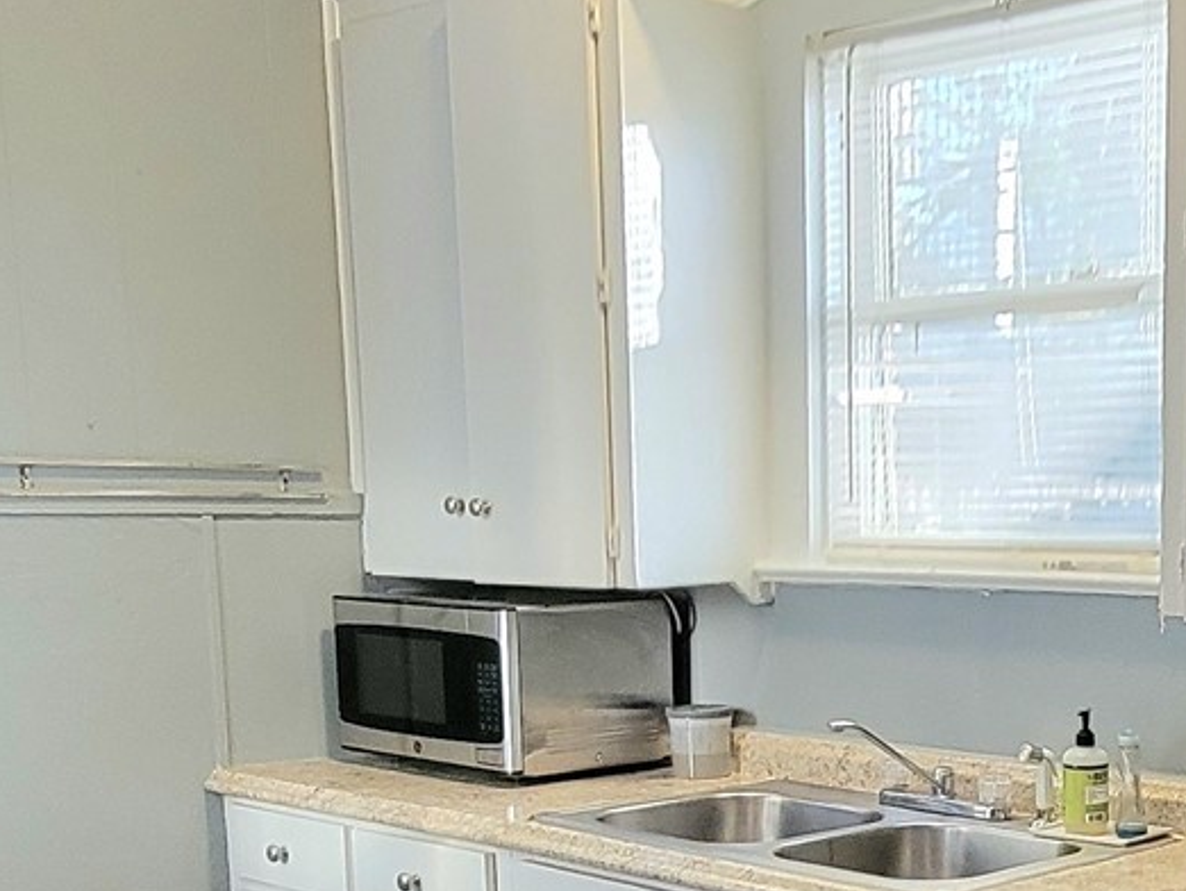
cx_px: 975
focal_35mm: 51
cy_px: 902
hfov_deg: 36.0
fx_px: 1748
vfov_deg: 26.9
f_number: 2.2
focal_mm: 2.2
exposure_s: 1/40
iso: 320
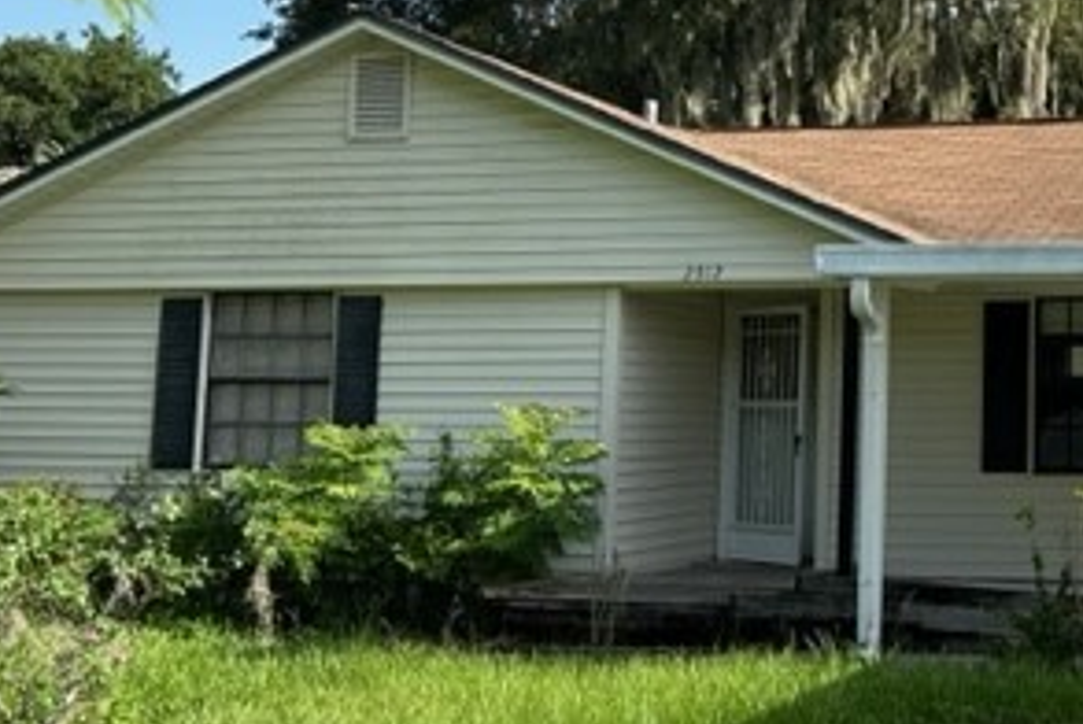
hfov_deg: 31.3
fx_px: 1777
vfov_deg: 23.0
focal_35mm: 59
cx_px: 1090
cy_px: 259
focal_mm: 5.7
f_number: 1.5
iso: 50
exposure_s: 1/2353
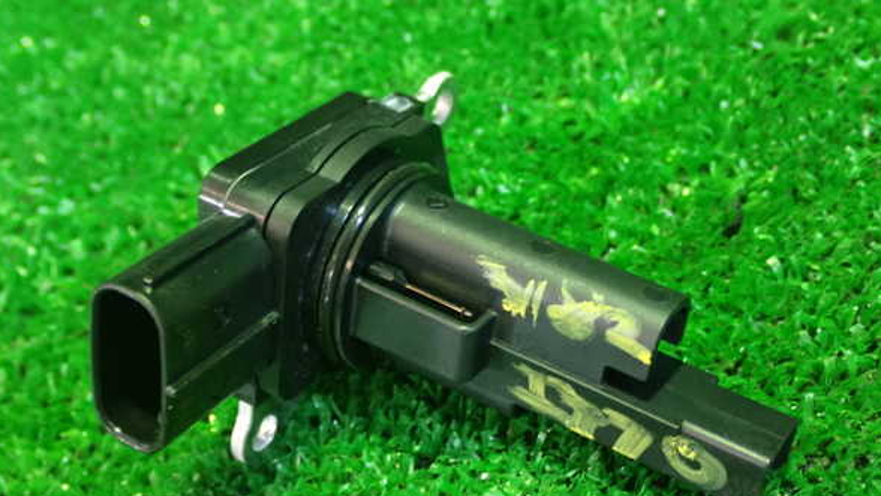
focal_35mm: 60
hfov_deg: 34.9
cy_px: 289
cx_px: 436
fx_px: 1402
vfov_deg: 20.0
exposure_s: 1/13
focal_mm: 9.65
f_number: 3.3
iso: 1250
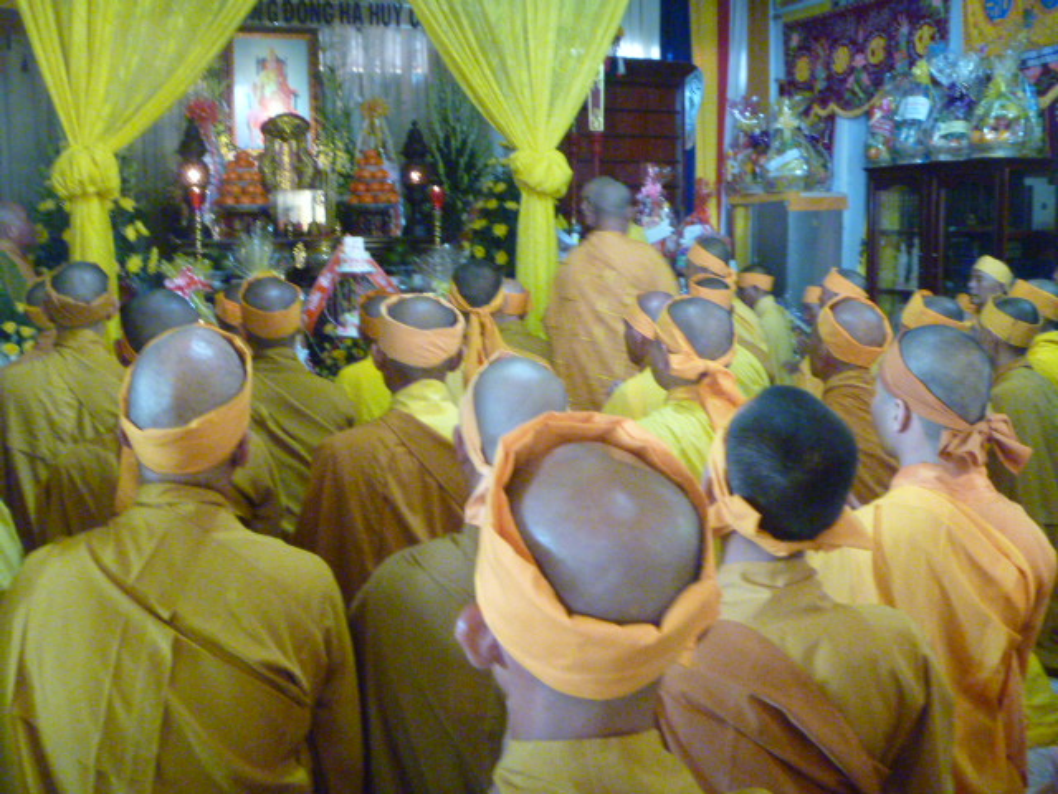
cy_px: 397
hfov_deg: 52.6
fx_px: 1070
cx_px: 529
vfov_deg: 40.7
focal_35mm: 35
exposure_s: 1/13
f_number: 3.5
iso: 800
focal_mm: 6.3
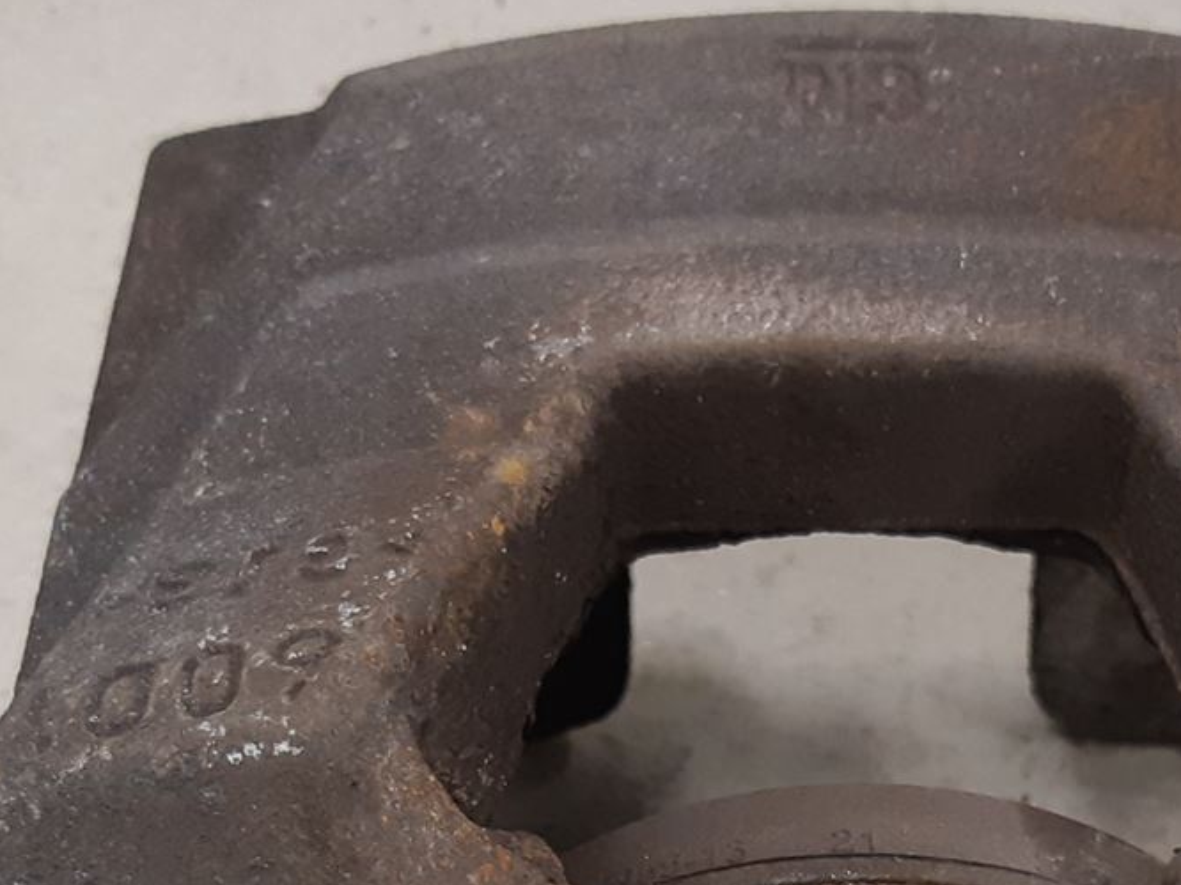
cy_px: 1013
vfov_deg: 17.7
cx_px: 722
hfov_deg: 24.4
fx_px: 2728
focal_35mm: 80
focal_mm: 3.93
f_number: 1.7
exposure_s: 1/50
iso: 200
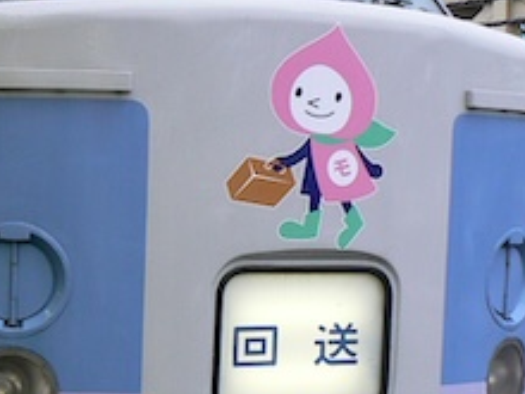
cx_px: -5
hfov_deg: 19.4
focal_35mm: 98
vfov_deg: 15.0
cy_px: 284
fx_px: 1486
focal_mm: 6
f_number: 3.2
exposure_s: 1/60
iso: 100
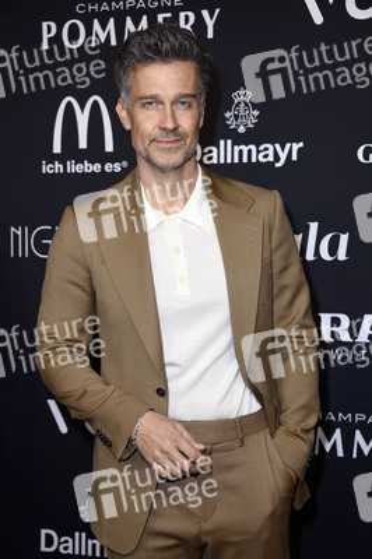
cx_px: 186
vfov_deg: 35.7
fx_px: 869
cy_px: 280
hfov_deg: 24.2
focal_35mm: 56
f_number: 5.6
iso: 500
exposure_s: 1/250
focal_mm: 56
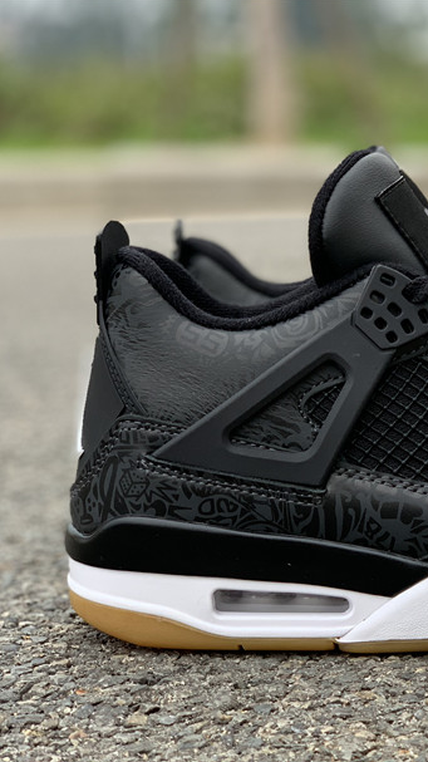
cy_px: 421
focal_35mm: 84
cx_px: 434
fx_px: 1696
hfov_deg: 14.1
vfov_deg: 25.3
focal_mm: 6
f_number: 2.4
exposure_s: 1/122
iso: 50
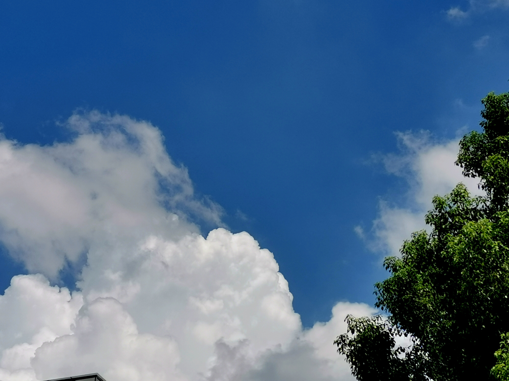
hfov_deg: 27.8
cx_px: 254
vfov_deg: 21.0
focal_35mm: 70
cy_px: 190
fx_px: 1029
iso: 50
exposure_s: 1/4950
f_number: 1.8
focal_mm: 4.75
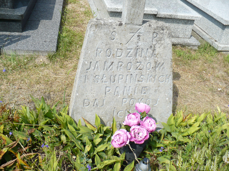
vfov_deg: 38.7
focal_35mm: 37
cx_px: 114
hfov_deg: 50.1
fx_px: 245
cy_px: 86
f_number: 2.8
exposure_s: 1/1000
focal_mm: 6.1
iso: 100
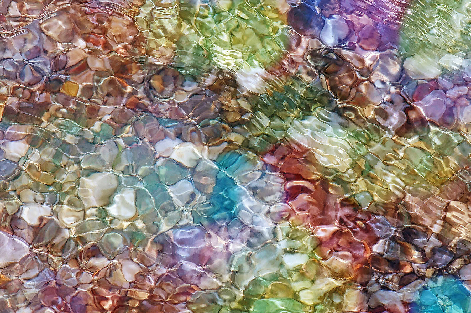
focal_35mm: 211
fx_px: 2753
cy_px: 122
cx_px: 275
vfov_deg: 6.5
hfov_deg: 9.8
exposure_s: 1/160
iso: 320
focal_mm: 105
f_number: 7.1
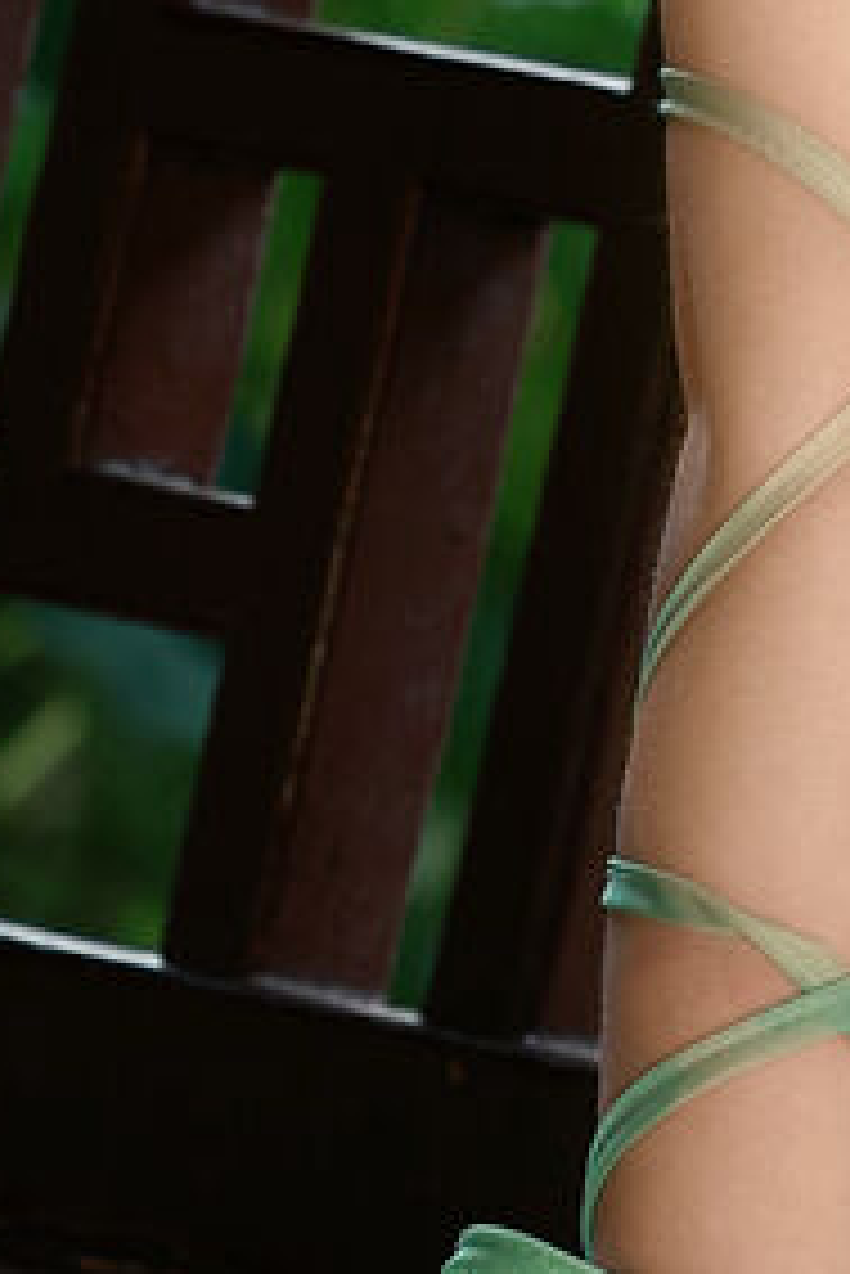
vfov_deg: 3.5
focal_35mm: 578
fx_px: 20444
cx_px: 1556
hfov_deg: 2.4
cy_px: -1224
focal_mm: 92
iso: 100
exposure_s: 1/50
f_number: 6.3
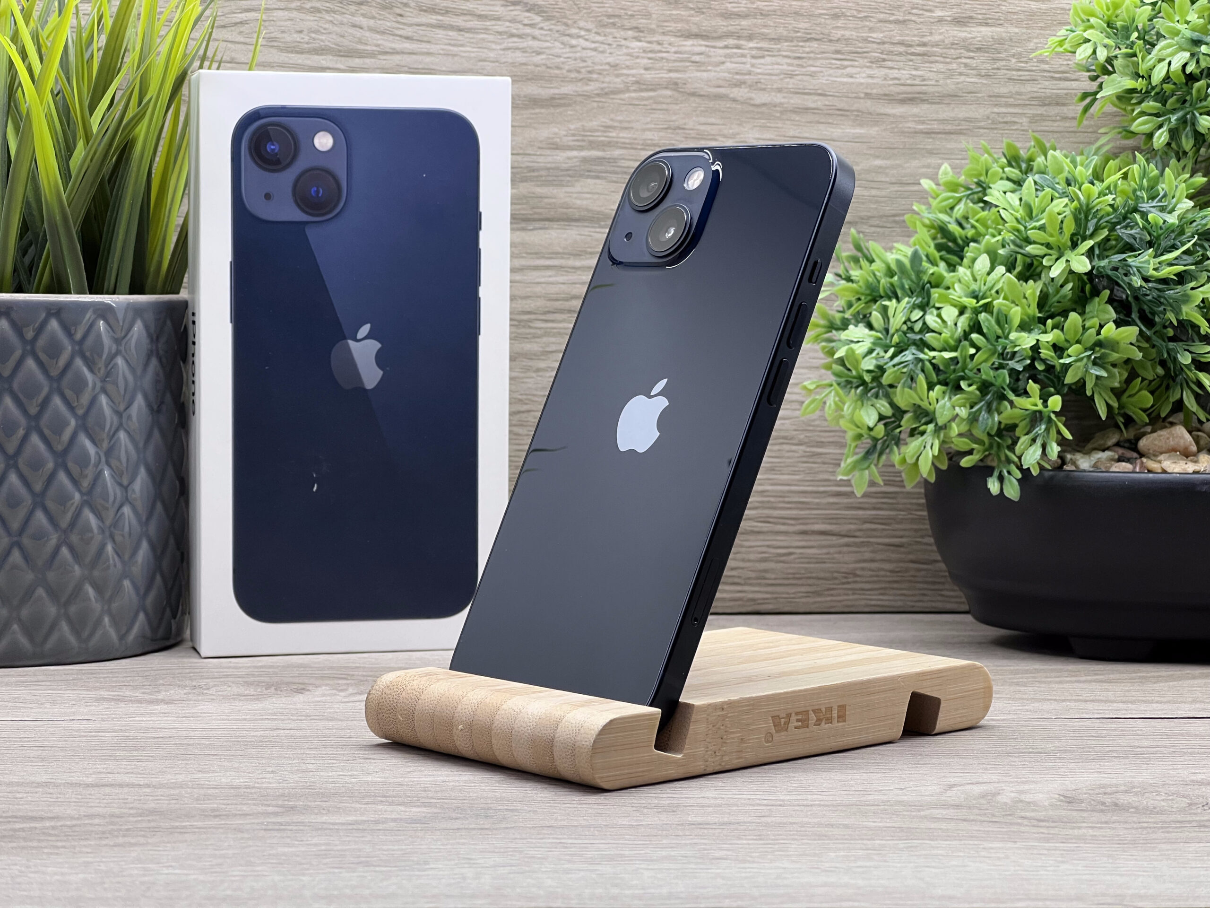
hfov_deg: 25.3
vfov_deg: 19.1
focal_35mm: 77
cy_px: 454
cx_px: 605
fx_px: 2692
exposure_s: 1/100
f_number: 2.8
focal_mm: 9
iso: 100
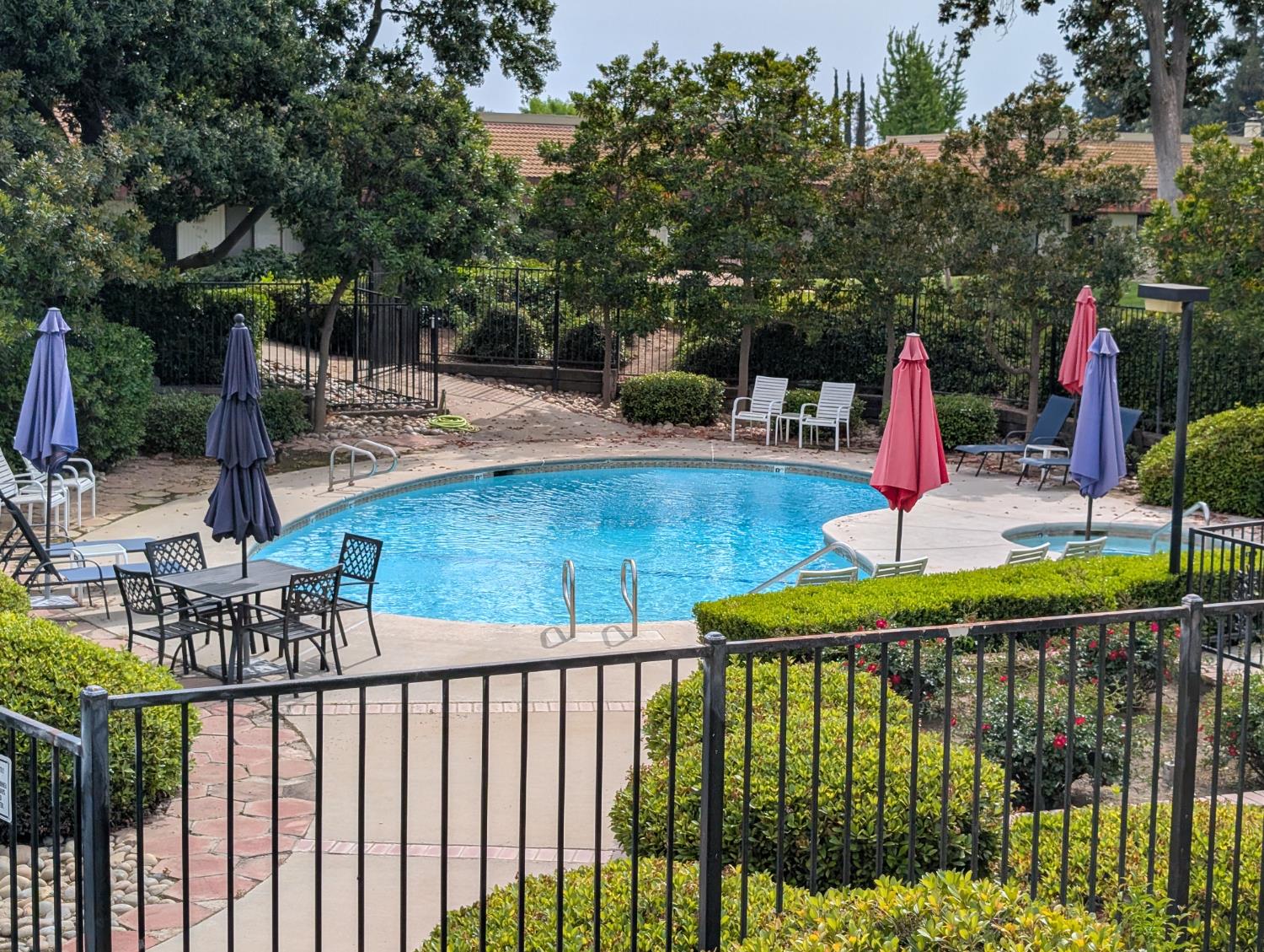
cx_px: 632
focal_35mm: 49
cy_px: 476
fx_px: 1792
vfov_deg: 29.7
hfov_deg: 38.9
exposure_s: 1/2222
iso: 22
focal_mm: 6.9
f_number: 1.68
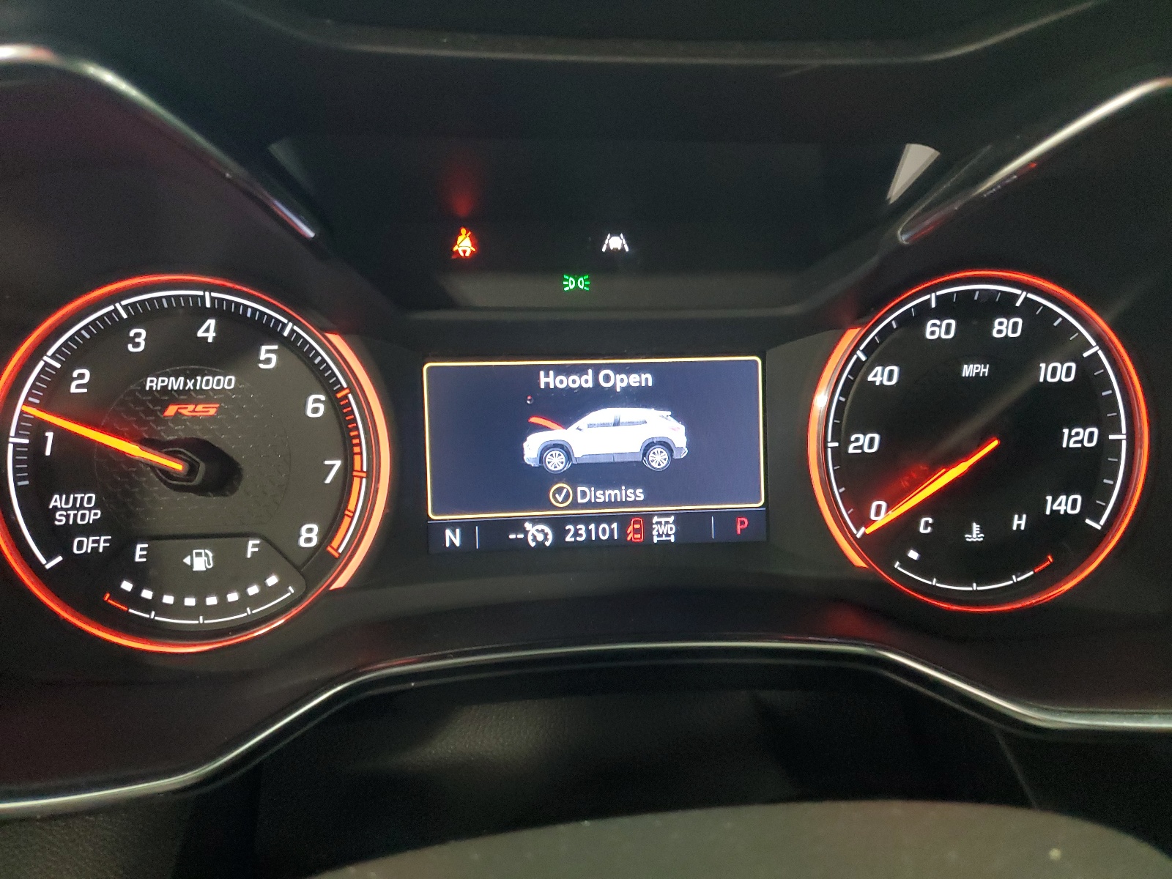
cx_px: 586
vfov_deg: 53.1
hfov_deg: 67.3
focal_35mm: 26
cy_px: 440
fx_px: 880
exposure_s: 1/30
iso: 346
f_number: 1.5
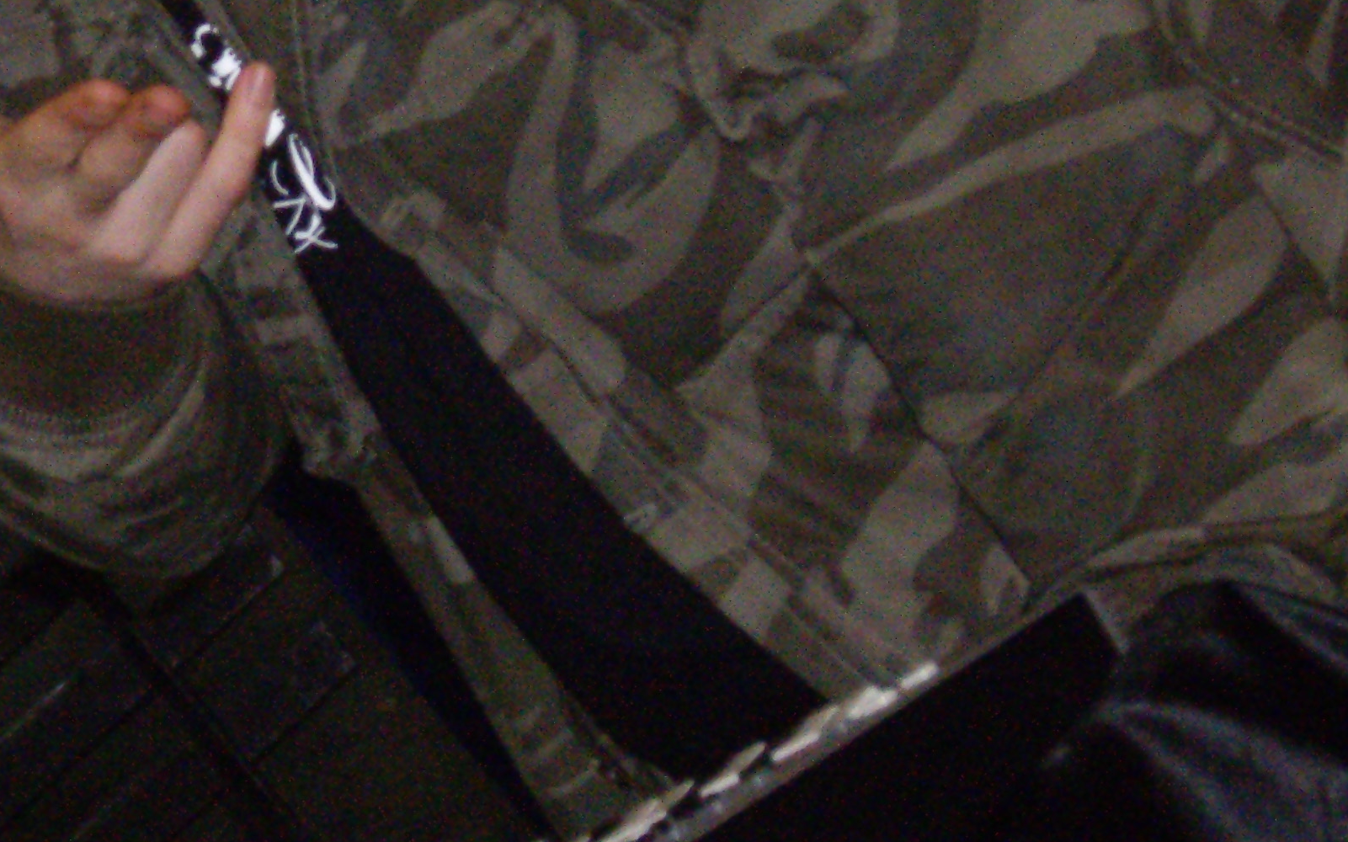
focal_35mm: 273
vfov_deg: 4.8
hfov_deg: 7.7
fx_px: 10028
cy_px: 230
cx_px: 2
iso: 800
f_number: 5.4
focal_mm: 23.7
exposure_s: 1/125
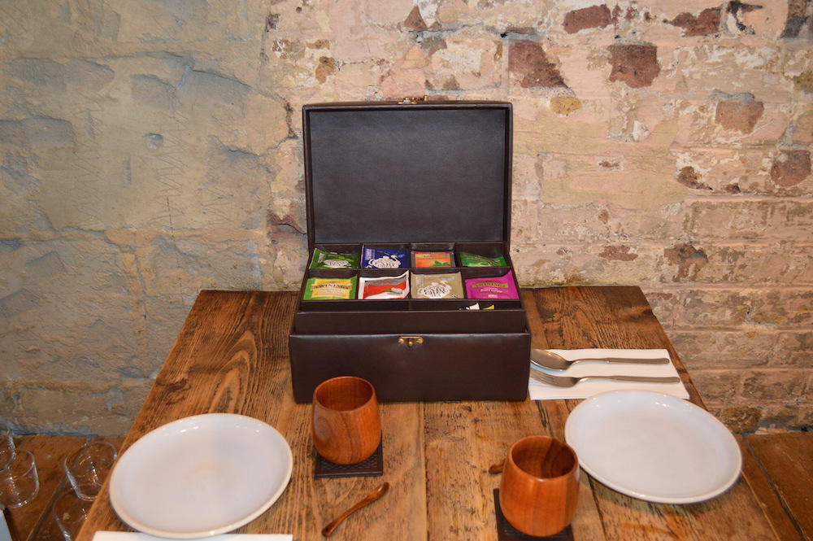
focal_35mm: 33
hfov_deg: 57.3
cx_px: 406
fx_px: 745
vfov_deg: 39.9
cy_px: 270
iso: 1600
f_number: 4
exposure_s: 1/60
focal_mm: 22
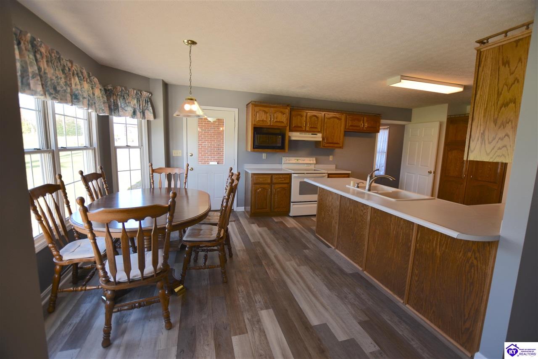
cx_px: 269
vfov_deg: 77.3
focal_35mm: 15
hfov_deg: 100.4
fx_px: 224
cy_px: 180
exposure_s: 1/40
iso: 100
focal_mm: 10
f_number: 3.5
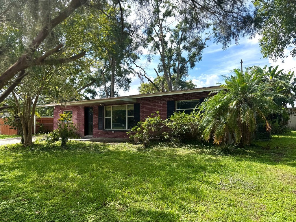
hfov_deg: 71.6
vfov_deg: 56.8
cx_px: 148
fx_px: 205
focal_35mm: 24
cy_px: 111
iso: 80
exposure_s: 1/2331
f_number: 1.78
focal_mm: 6.76
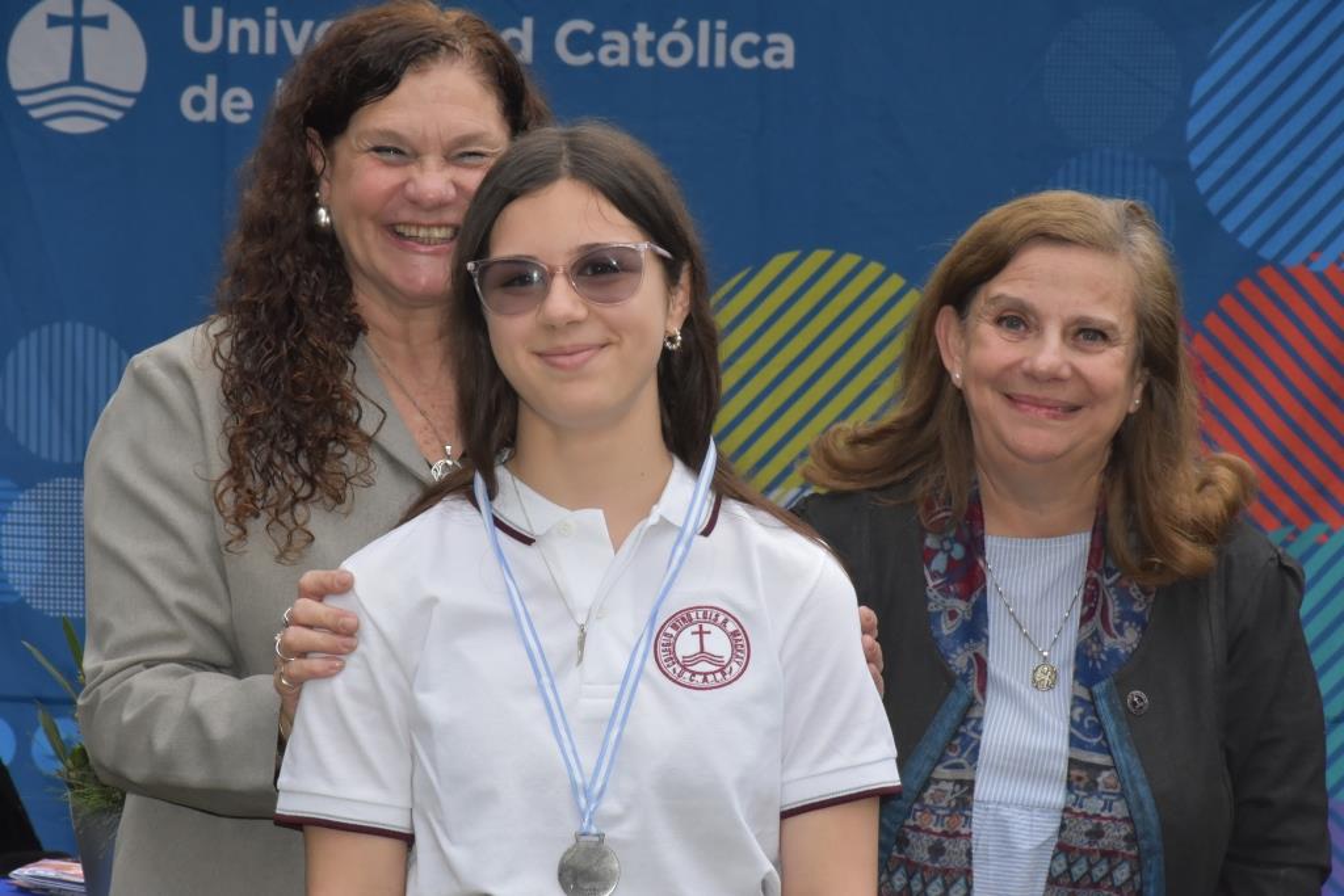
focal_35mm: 158
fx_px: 5880
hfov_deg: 13.0
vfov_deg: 8.7
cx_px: 672
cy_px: 448
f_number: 18
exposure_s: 1/250
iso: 2000
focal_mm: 105
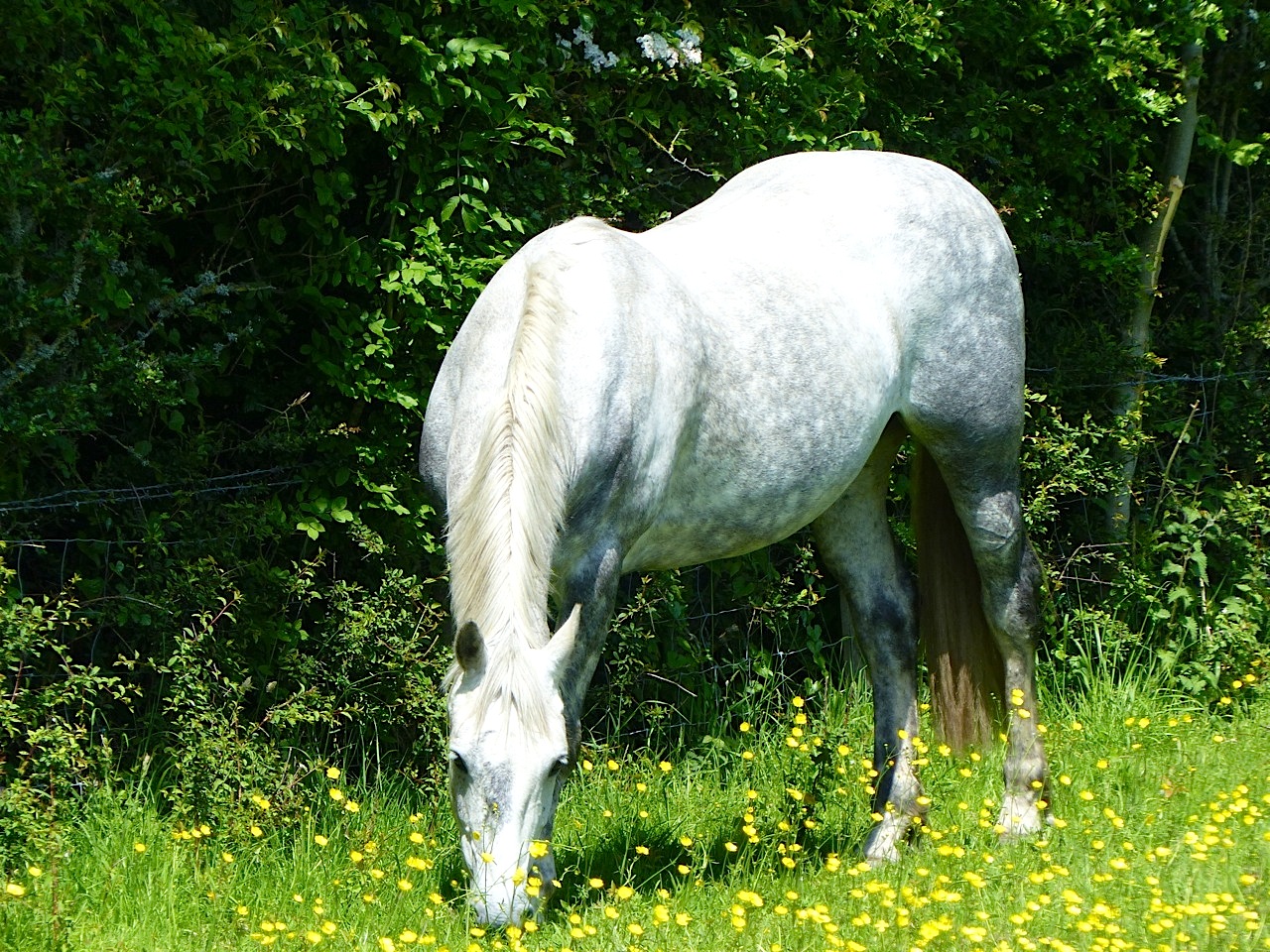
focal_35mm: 468
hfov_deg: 4.2
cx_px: 635
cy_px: 476
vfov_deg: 3.2
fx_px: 17170
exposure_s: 1/640
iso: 100
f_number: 4
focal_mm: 84.3
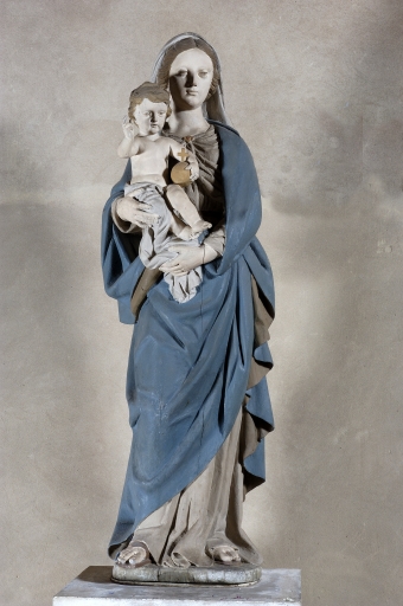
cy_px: 303
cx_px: 202
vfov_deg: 26.0
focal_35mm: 78
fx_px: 1313
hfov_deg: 17.4
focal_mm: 52
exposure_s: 1/30
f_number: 20
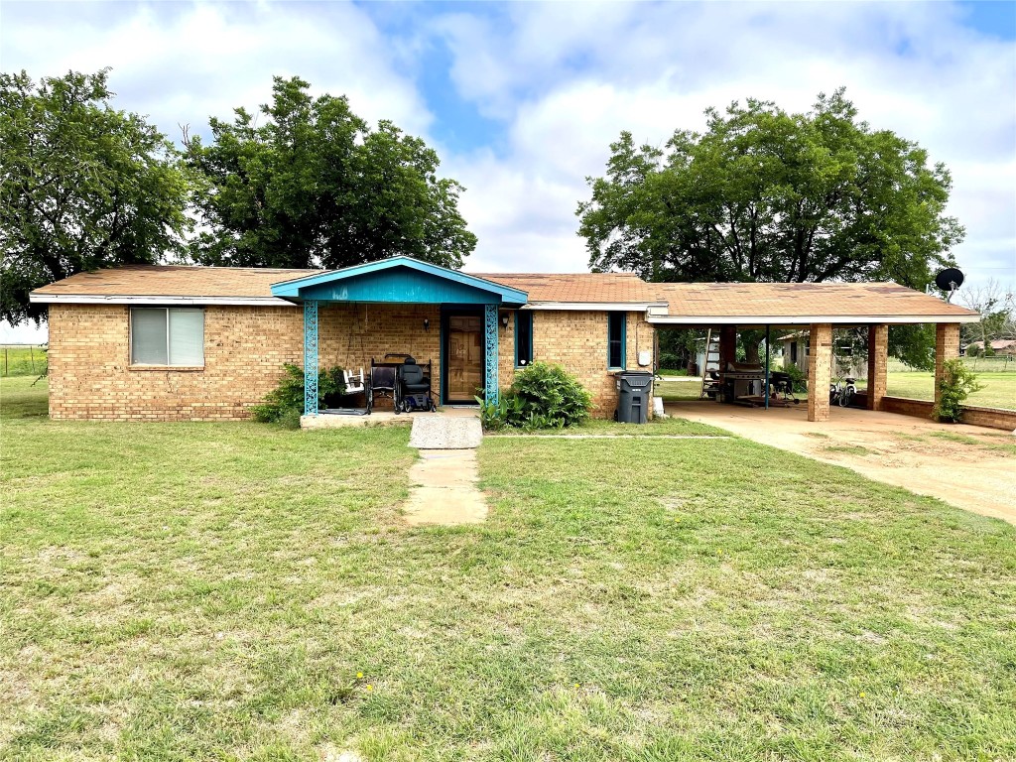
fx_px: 763
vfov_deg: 53.1
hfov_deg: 67.3
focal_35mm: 26
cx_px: 508
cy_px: 381
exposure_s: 1/2959
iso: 32
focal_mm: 4.2
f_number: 1.6
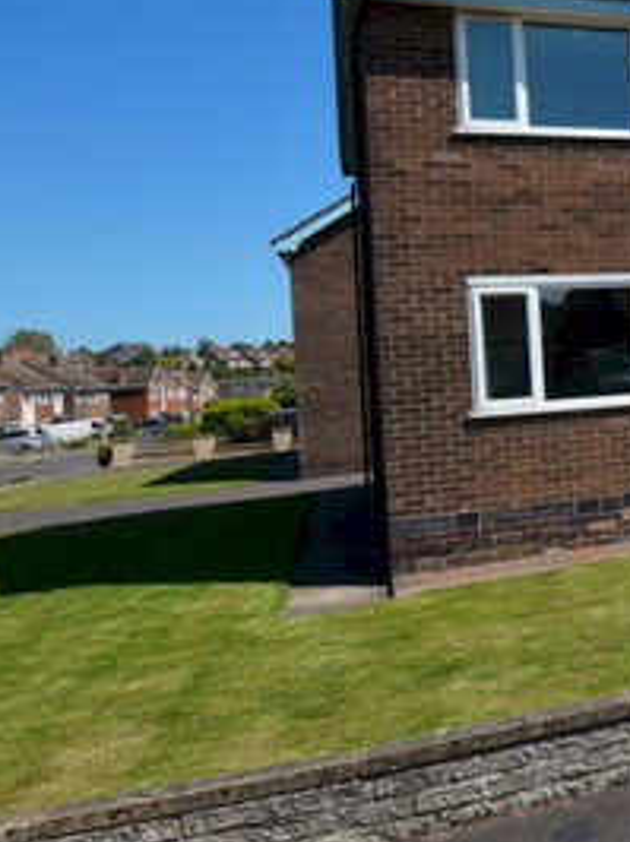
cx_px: 795
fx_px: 924
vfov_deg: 48.8
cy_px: 342
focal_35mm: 38
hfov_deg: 30.6
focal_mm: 10
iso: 200
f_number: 10
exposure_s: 1/400
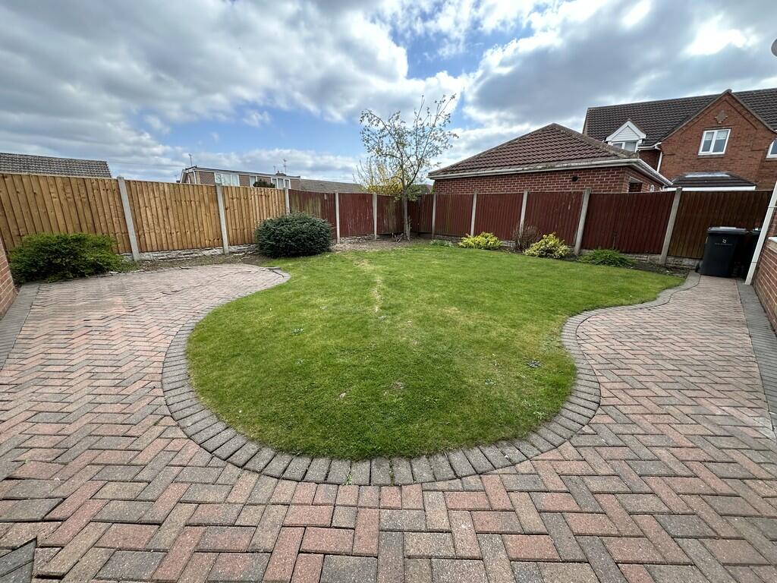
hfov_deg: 102.1
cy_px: 292
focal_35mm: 14
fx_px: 314
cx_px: 388
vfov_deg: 85.7
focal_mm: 2.22
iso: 40
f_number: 2.2
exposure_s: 1/427
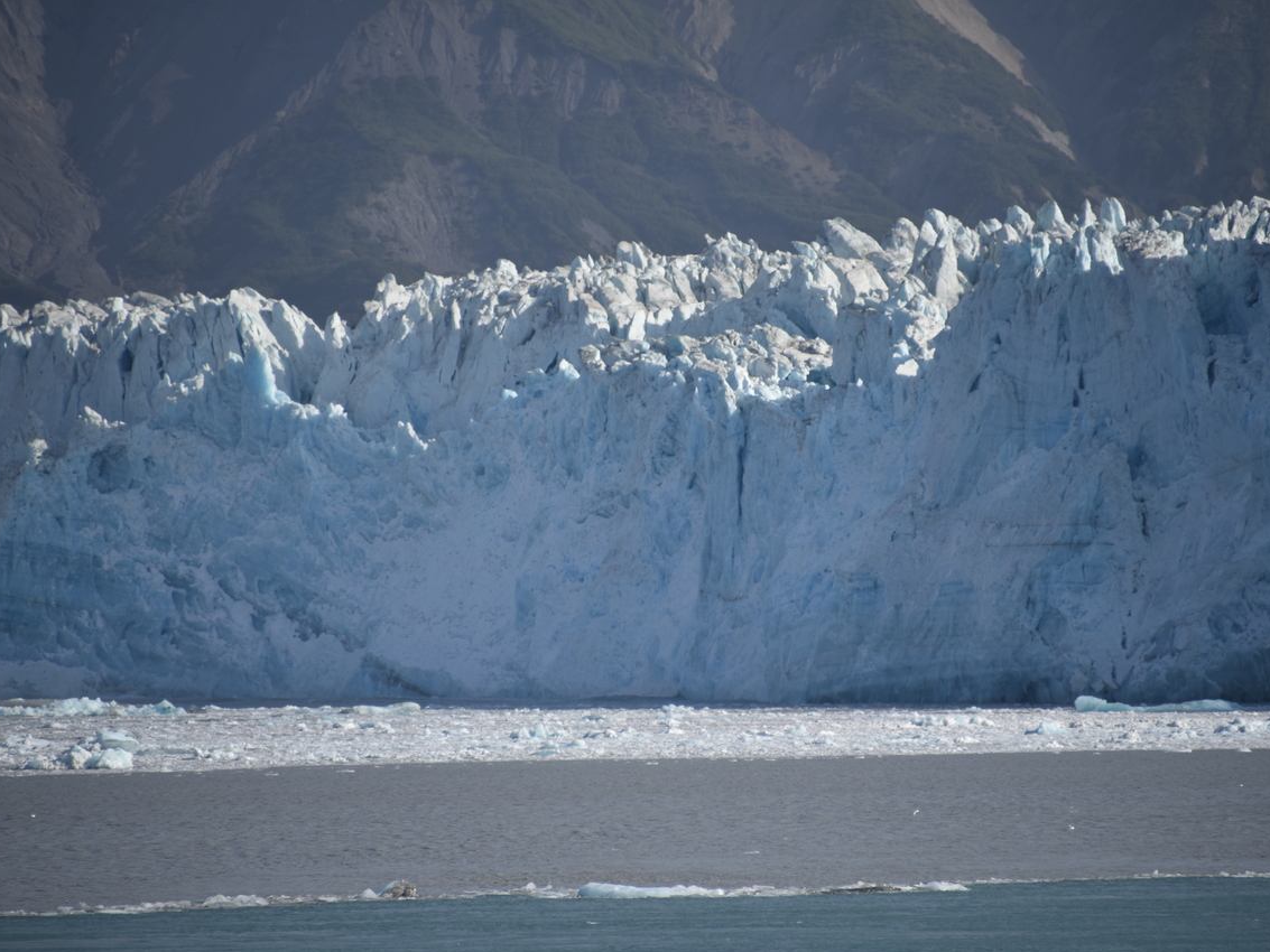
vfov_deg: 4.6
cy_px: 477
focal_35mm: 326
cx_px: 671
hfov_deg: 6.1
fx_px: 11962
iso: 100
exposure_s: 1/640
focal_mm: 300
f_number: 6.3
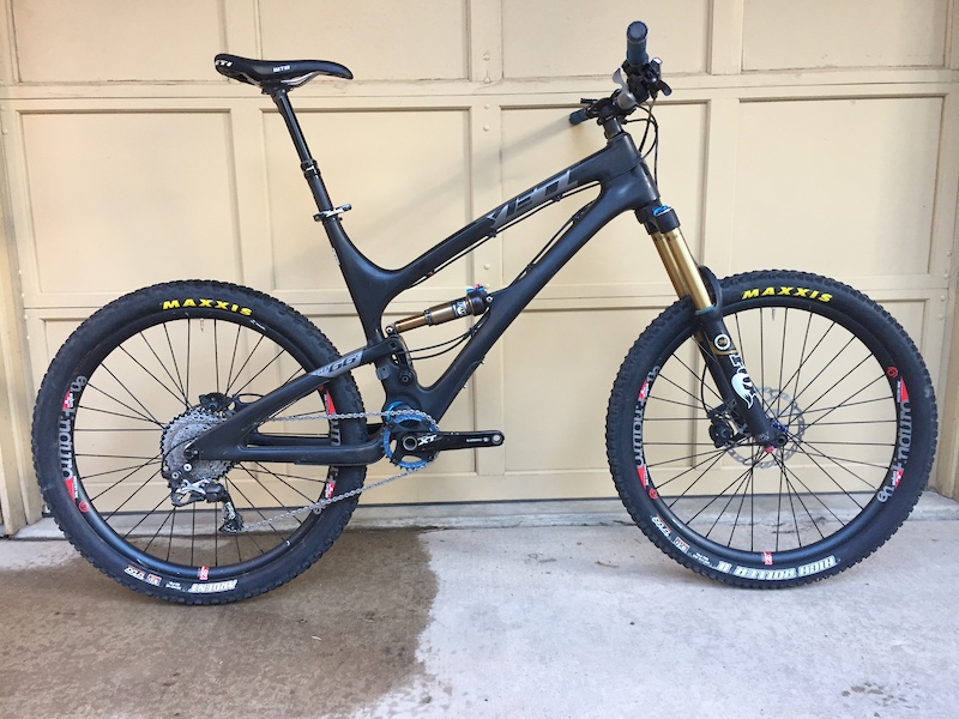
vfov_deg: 48.2
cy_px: 360
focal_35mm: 29
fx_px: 803
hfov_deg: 61.7
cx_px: 480
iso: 50
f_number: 2.2
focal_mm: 4.15
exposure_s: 1/30
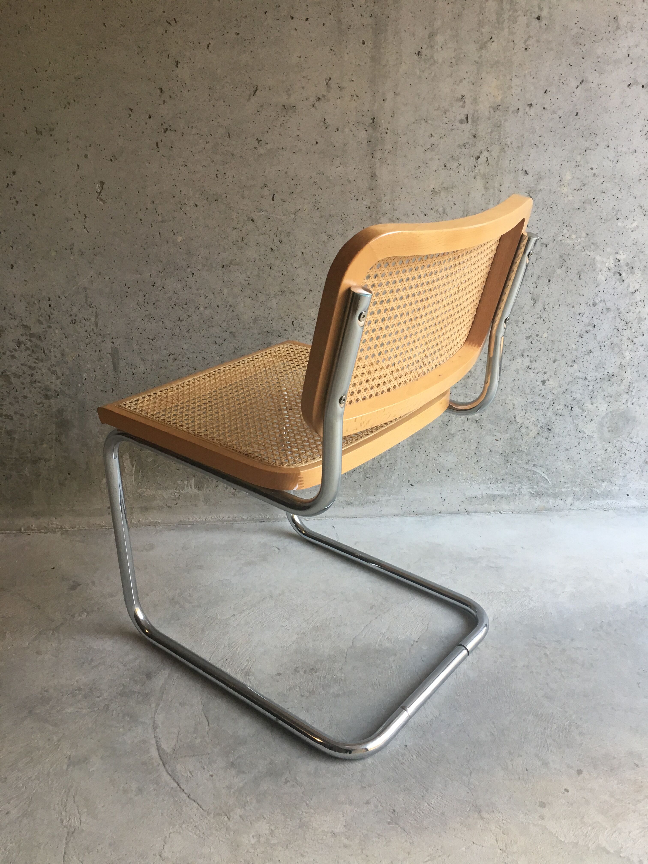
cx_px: 324
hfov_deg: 48.2
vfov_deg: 61.7
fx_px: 724
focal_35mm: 29
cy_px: 432
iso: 50
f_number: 2.2
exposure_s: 1/33
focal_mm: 4.15
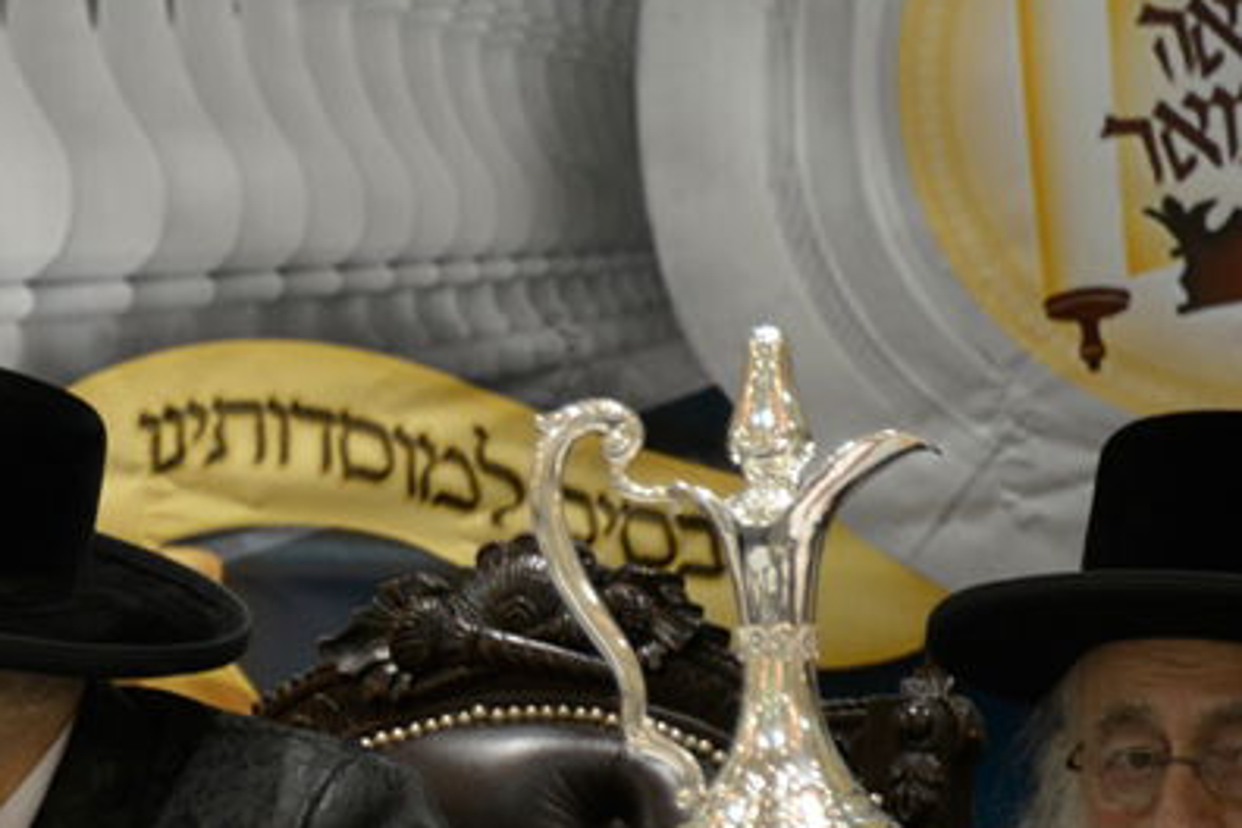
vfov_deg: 1.8
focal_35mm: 776
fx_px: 26770
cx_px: -304
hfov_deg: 2.7
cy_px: 757
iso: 1250
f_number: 5.6
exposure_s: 1/80
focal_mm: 300
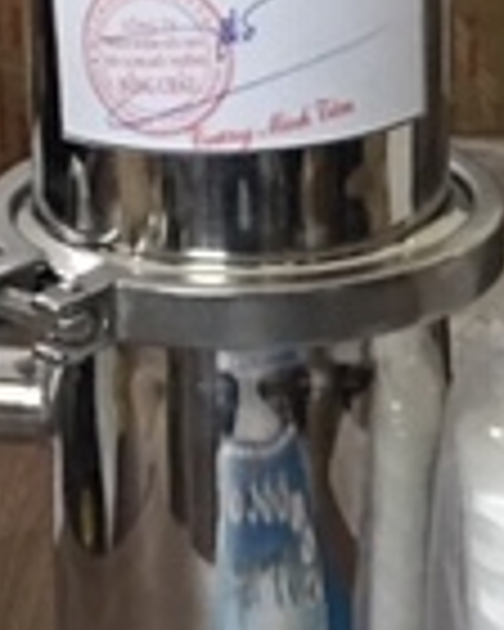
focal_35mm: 129
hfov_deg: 12.0
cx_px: 310
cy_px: 99
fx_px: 2405
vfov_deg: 14.8
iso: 160
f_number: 2.2
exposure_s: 1/8
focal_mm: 4.15
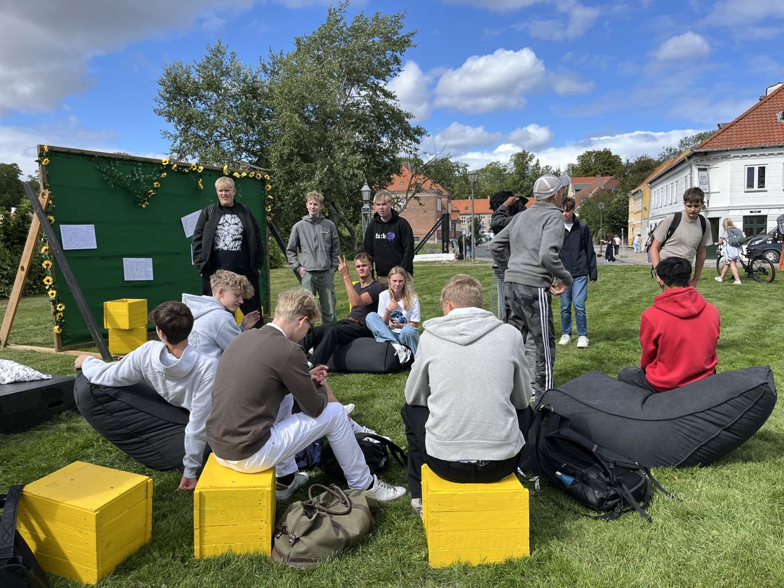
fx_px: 589
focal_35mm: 26
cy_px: 294
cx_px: 392
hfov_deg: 67.3
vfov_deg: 53.1
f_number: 1.6
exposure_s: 1/2358
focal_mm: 5.1
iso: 50
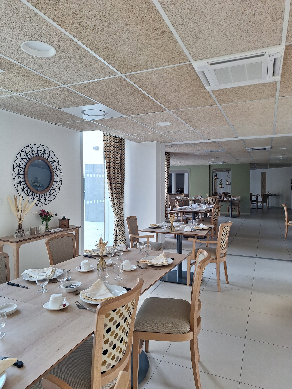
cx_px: 146
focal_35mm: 23
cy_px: 194
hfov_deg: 58.9
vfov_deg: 73.9
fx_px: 259
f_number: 1.8
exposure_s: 1/50
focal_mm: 5.54
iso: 40
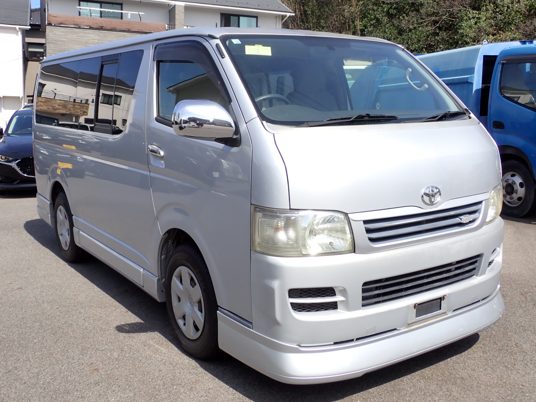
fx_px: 588
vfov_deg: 37.7
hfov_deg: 49.0
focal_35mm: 38
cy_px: 201
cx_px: 268
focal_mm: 6.83
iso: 100
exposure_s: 1/640
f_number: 3.5
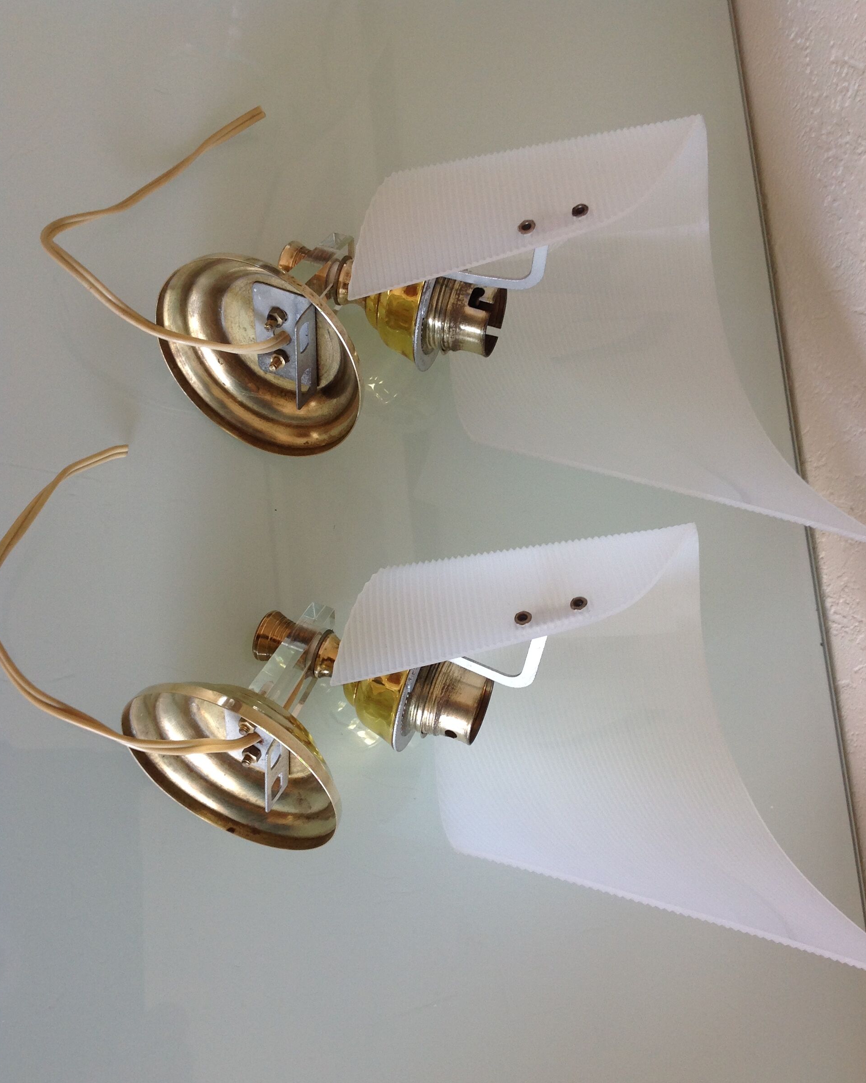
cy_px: 586
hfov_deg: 40.1
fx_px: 1185
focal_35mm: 37
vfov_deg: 49.0
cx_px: 434
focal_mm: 4.28
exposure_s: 1/40
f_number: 2.4
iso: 50
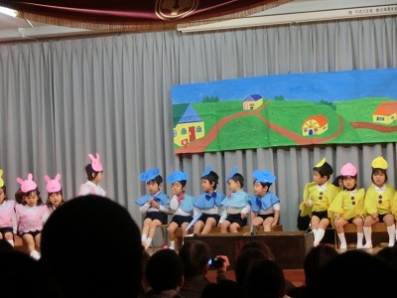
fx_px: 1262
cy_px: 149
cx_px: 198
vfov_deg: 13.5
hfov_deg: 17.9
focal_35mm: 110
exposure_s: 1/50
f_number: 5.4
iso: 800
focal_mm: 19.54
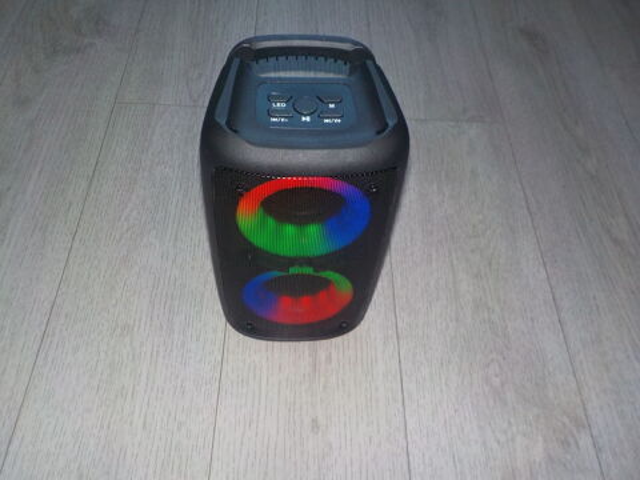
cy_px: 240
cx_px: 320
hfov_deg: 60.0
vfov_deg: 46.8
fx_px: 555
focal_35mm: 30
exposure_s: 1/30
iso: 200
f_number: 3.3
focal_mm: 4.1
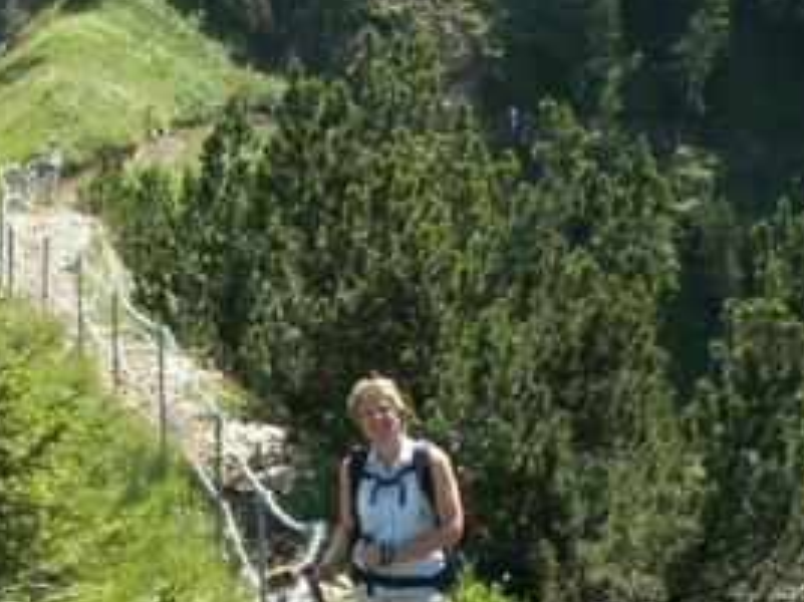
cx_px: 271
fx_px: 1950
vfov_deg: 17.4
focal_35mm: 84
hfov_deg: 23.2
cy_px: 515
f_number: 8
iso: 50
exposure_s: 1/50
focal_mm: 5.86
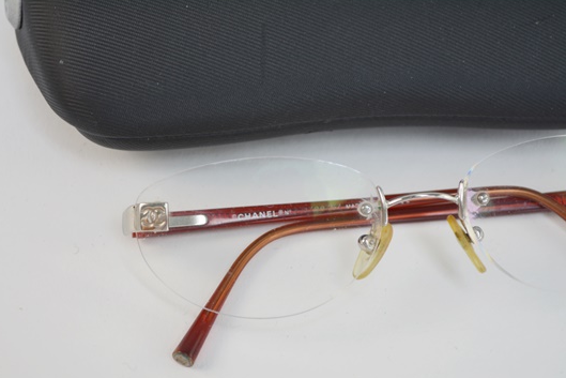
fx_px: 1471
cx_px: 246
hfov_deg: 21.8
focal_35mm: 94
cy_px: 211
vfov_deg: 14.6
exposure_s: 1/125
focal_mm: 55
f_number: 5.6
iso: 200
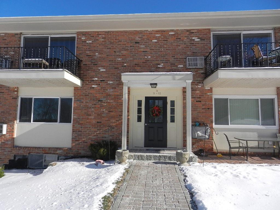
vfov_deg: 54.9
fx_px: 202
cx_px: 140
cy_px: 105
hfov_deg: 69.4
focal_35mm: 25
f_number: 3.5
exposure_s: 1/1600
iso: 160
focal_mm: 4.5
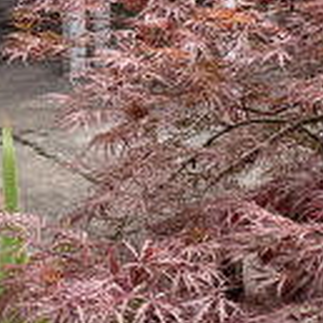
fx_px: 1784
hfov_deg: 10.3
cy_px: -433
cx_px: 313
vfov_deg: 9.3
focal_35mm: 169
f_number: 1.78
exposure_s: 1/920
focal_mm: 6.76
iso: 100
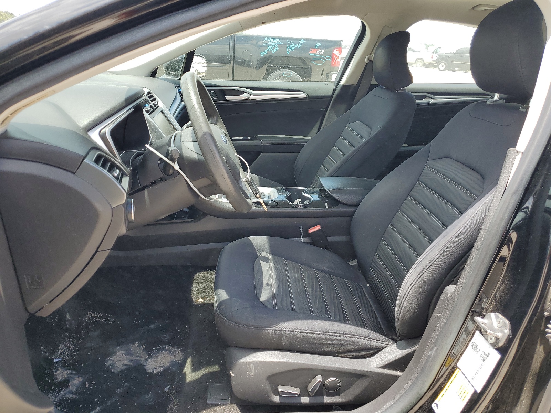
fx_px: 414
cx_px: 276
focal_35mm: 26
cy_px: 206
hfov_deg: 67.3
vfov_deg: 53.1
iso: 50
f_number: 1.5
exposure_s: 1/625
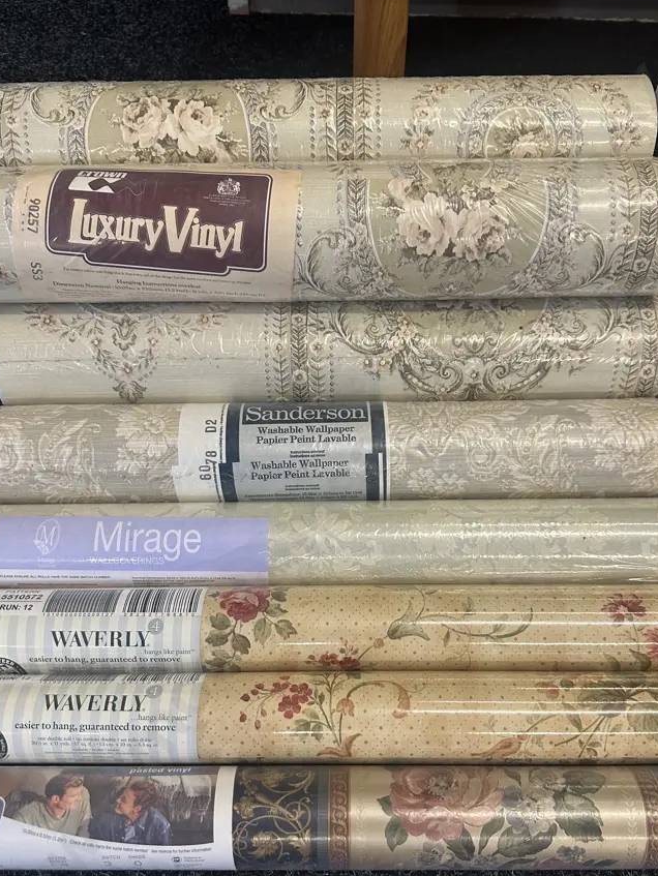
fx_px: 734
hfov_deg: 48.3
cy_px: 496
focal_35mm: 29
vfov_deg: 61.4
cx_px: 339
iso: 200
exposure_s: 1/100
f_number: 1.78
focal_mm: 6.86
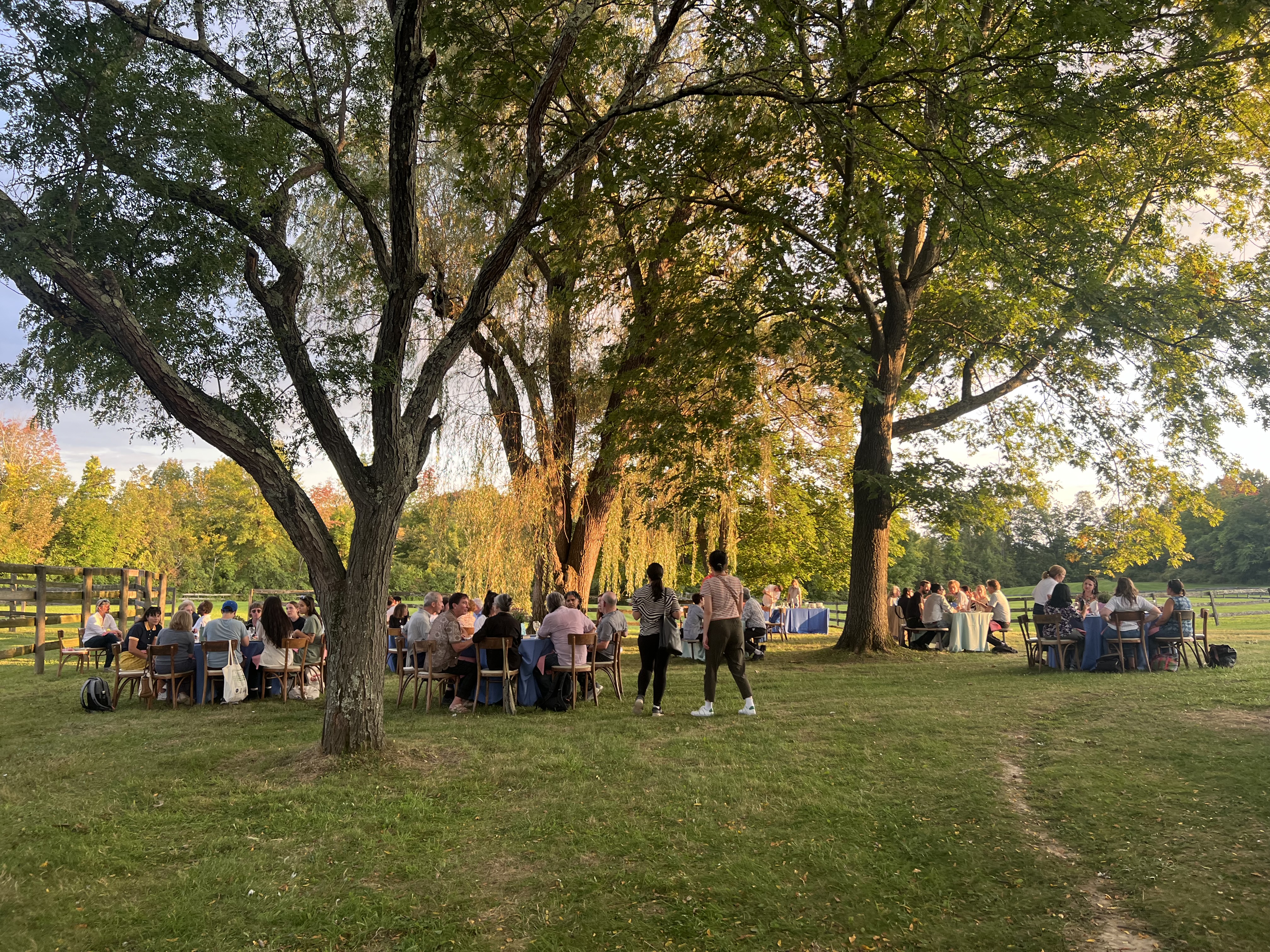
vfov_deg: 53.1
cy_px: 476
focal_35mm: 26
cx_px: 635
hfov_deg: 67.3
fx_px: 954
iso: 64
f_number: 1.5
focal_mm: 5.7
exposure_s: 1/121
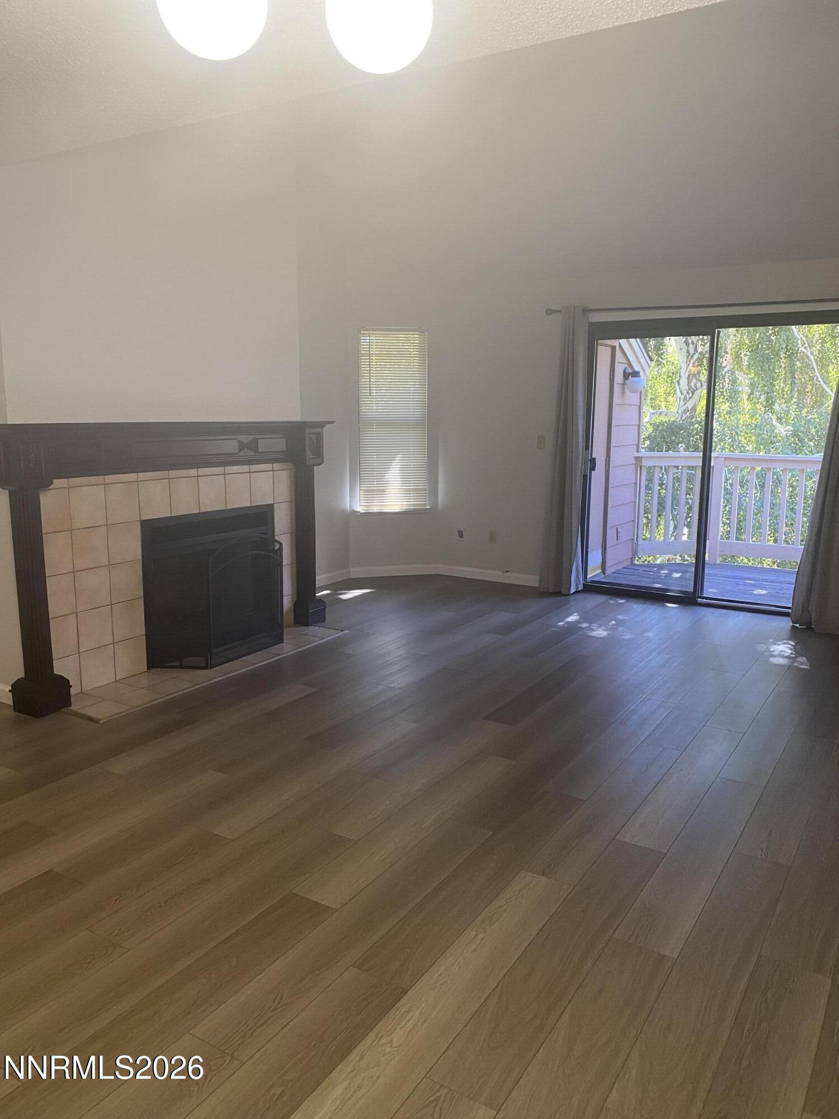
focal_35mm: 26
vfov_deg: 67.3
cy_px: 560
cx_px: 420
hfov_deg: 53.1
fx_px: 840
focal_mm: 4.25
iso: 160
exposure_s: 1/60
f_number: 1.8
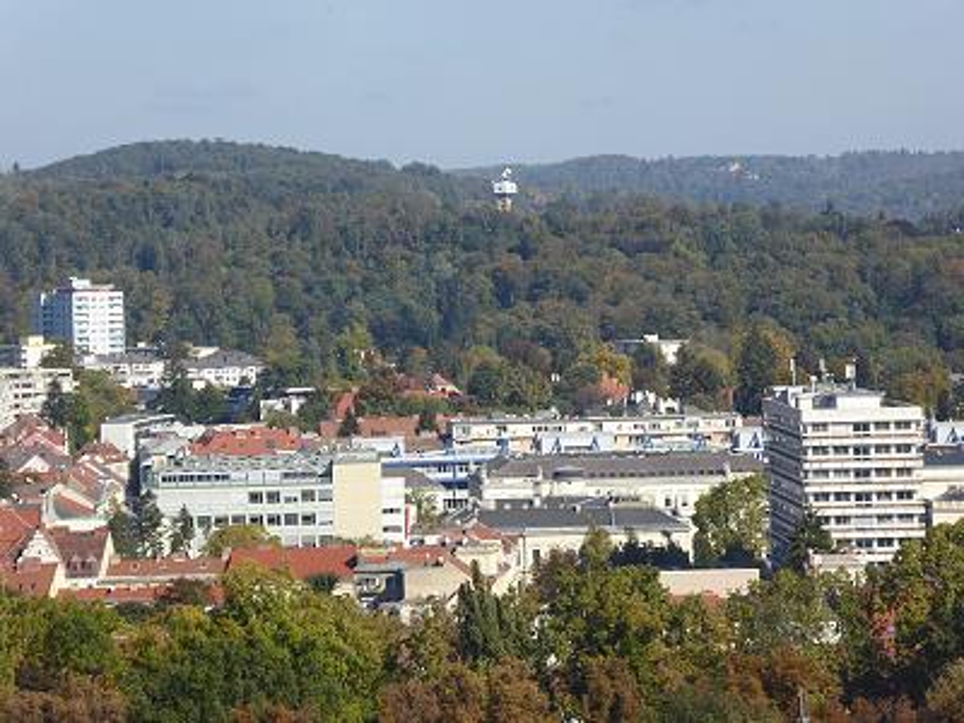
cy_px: 362
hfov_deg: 10.4
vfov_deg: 7.8
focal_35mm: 191
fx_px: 5319
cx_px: 482
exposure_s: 1/400
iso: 100
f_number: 5.6
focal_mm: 30.9
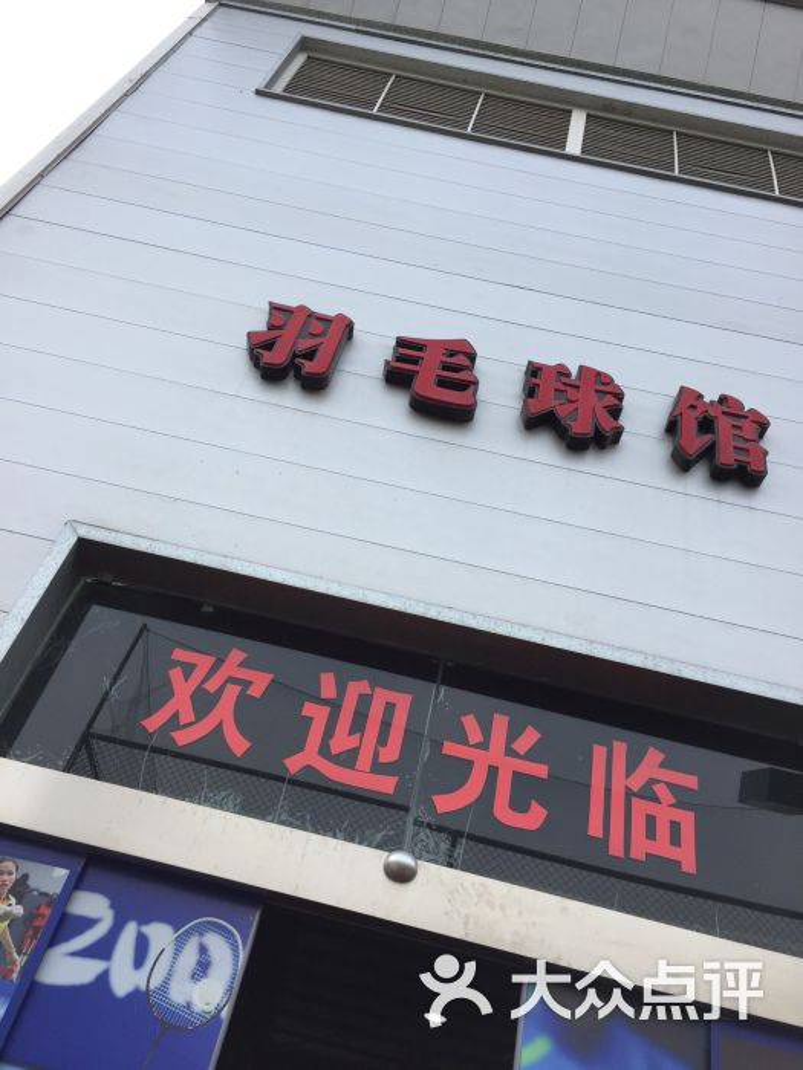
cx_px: 402
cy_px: 535
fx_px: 897
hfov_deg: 48.2
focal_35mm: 29
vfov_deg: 61.7
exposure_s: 1/471
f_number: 2.2
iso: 32
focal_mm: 4.15
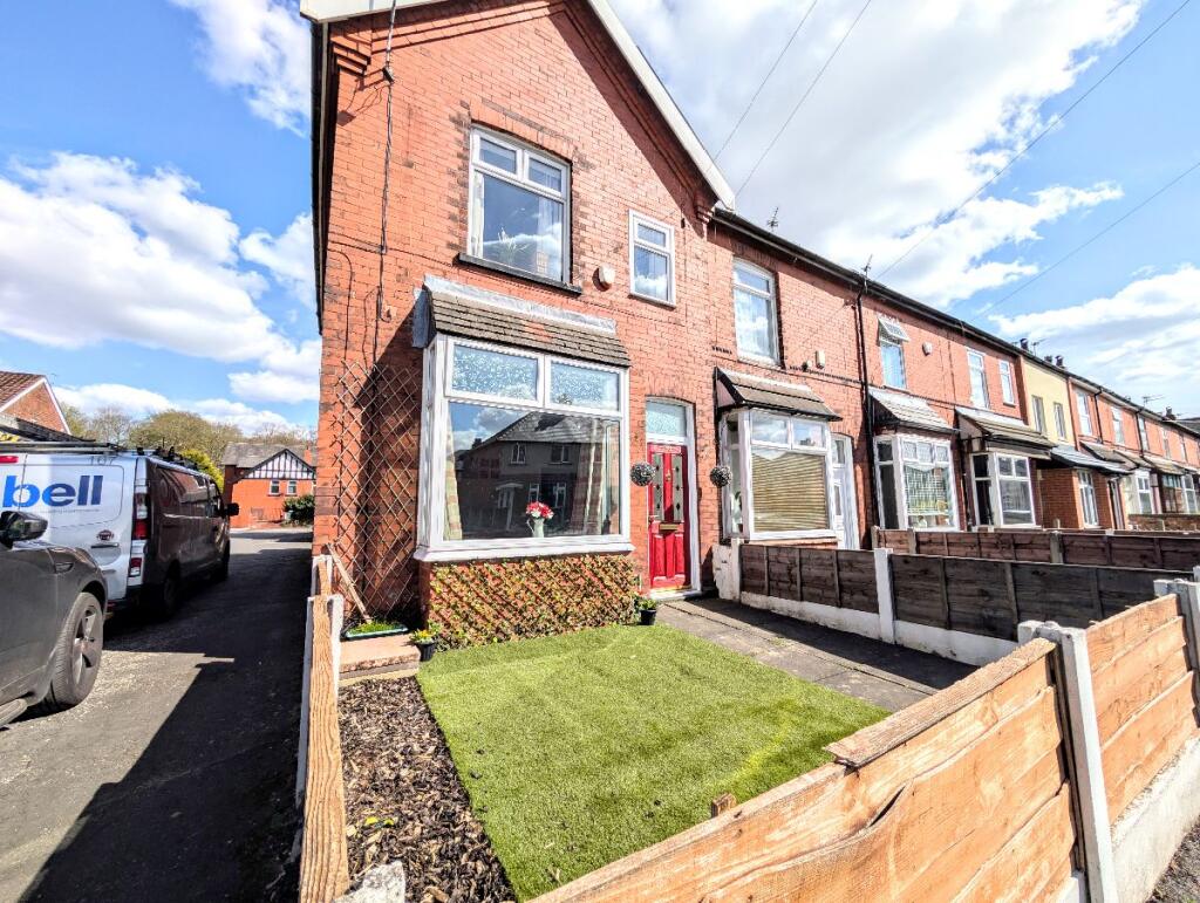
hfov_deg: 110.5
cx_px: 600
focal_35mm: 12
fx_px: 417
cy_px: 452
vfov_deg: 94.6
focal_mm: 2.02
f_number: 1.7
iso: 52
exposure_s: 1/5435
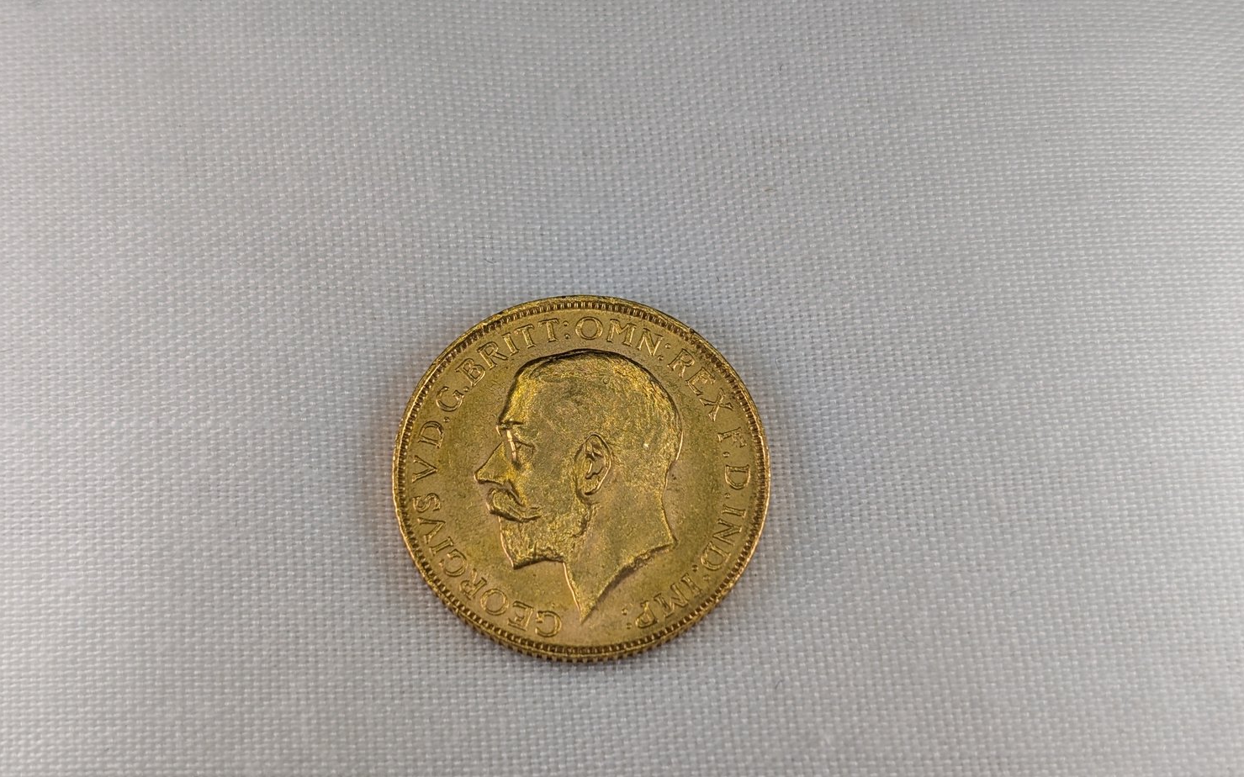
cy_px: 449
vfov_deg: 24.4
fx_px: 1797
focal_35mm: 53
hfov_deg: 38.2
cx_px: 615
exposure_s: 1/797
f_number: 1.68
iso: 21
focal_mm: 6.9
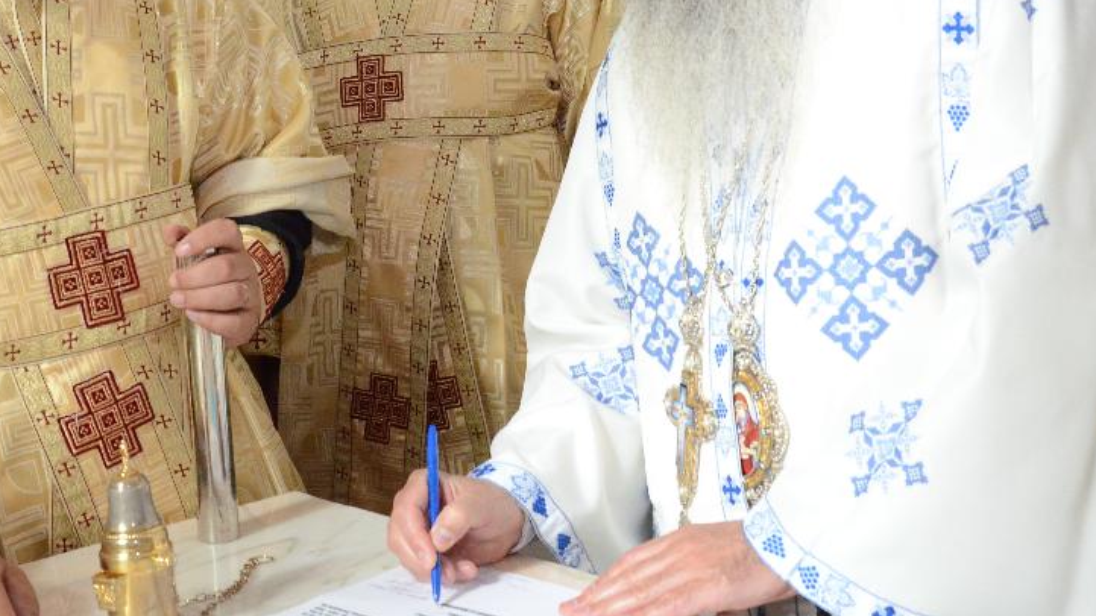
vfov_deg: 21.7
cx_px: 492
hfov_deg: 37.9
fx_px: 1595
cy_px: 182
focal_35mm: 55
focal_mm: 21
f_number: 5.6
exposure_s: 1/60
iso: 3200
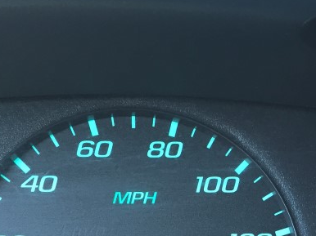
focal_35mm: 77
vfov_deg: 18.0
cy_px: 295
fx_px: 702
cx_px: 278
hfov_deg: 24.7
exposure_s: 1/30
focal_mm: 4.15
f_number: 2.2
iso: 80
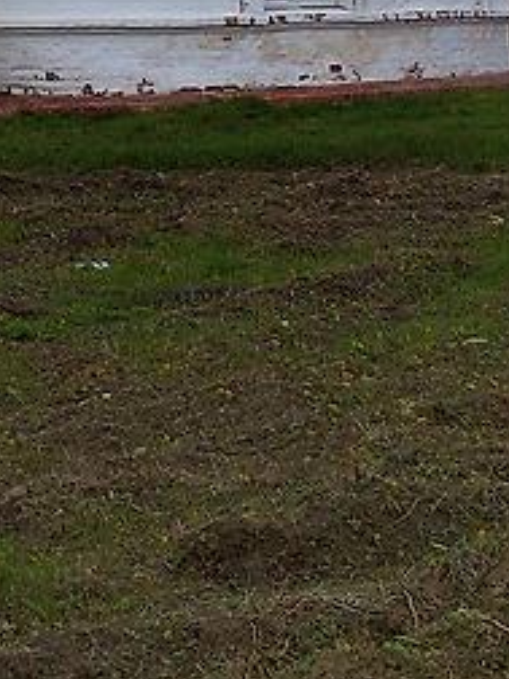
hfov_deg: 10.3
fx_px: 2706
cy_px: -534
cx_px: -312
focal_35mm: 138
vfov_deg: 13.0
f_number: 1.8
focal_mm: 4.75
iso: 100
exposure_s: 1/2821
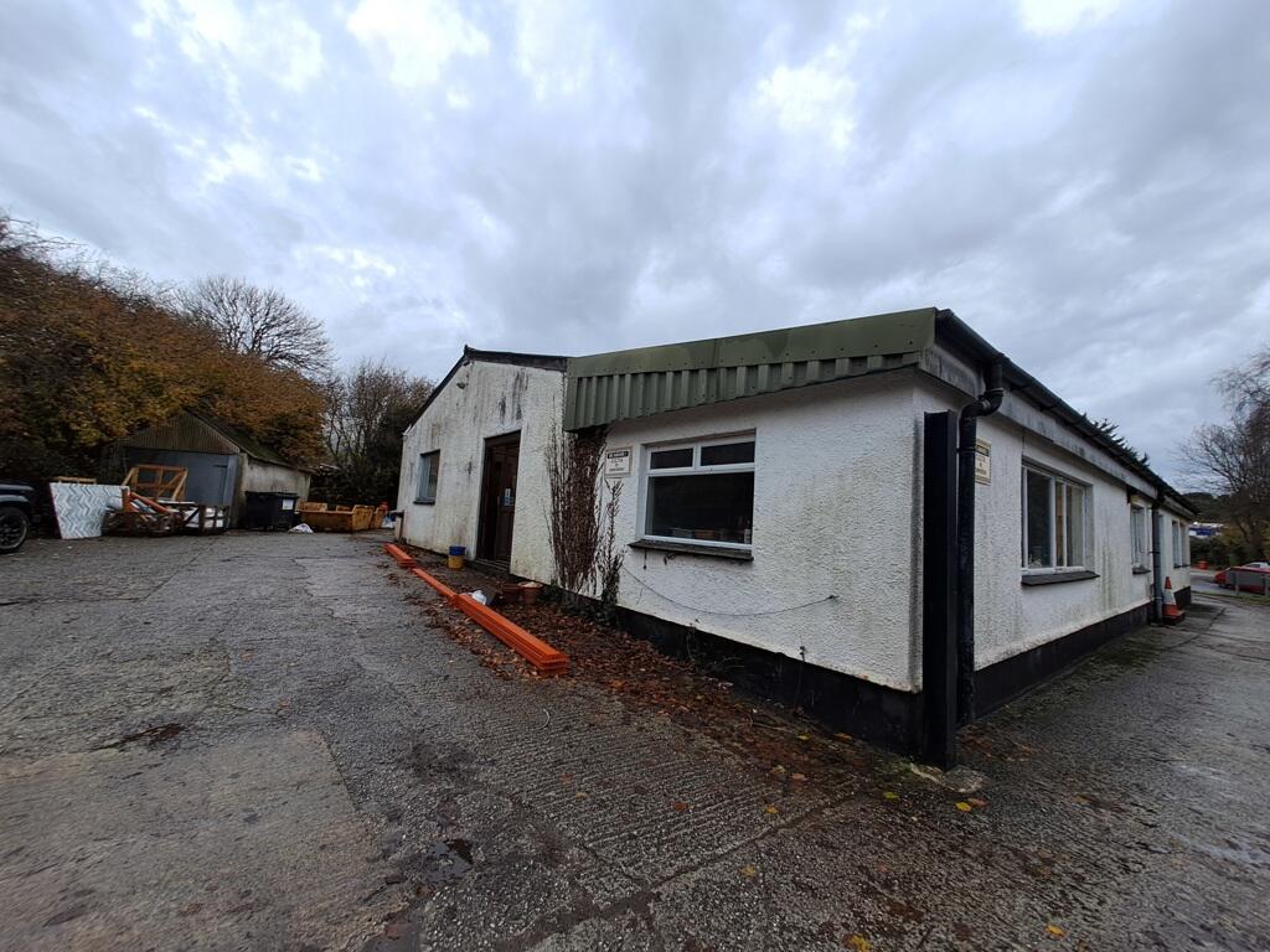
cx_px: 635
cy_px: 476
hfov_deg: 106.2
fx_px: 477
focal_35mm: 13
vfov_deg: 89.9
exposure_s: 1/421
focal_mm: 1.42
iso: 40
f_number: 2.2
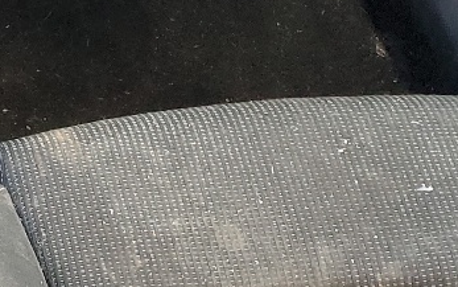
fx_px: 1585
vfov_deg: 10.3
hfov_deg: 14.8
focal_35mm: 127
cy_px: 157
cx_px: -308
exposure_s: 1/60.2
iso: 105
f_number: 1.5
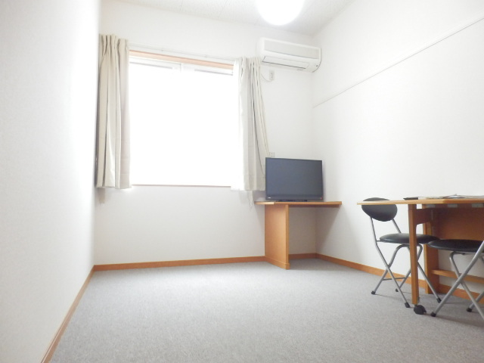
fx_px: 336
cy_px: 182
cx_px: 242
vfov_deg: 56.8
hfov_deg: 71.6
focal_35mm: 24
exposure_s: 1/15
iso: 800
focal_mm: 4.2
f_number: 3
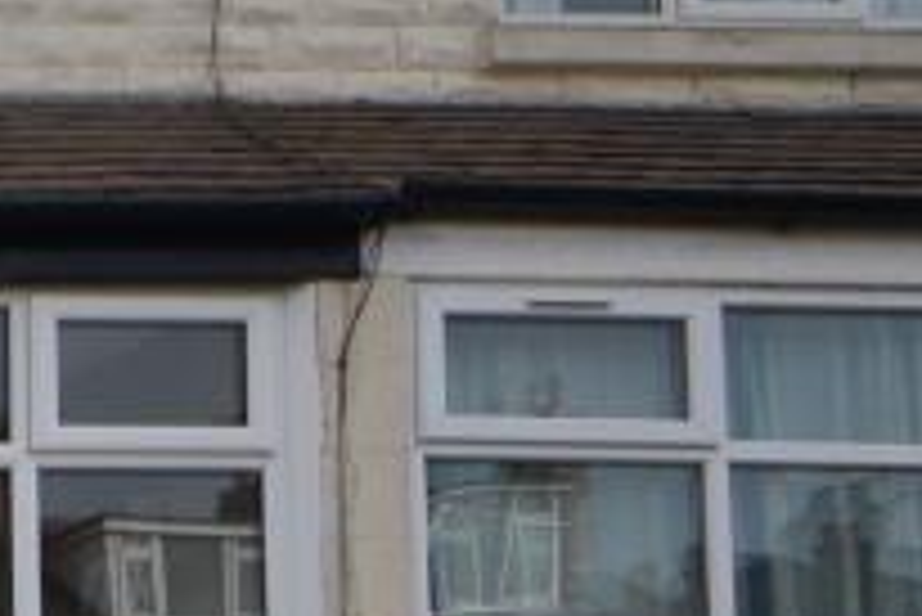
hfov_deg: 17.4
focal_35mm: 75
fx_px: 1922
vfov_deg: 16.2
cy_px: 994
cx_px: -1012
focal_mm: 10
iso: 200
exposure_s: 1/250
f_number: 8
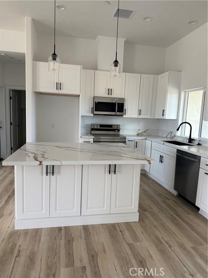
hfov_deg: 56.8
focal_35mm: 24
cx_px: 104
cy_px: 139
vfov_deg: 71.6
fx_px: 192
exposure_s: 1/121
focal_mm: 6.86
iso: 80
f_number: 1.78
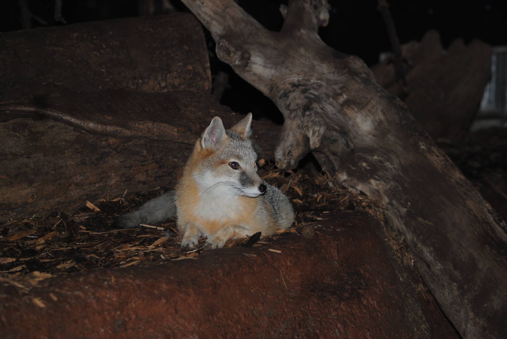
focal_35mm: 102
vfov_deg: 13.5
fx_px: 1438
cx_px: 254
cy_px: 170
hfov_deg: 20.0
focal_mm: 68
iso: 200
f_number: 4.5
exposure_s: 1/60
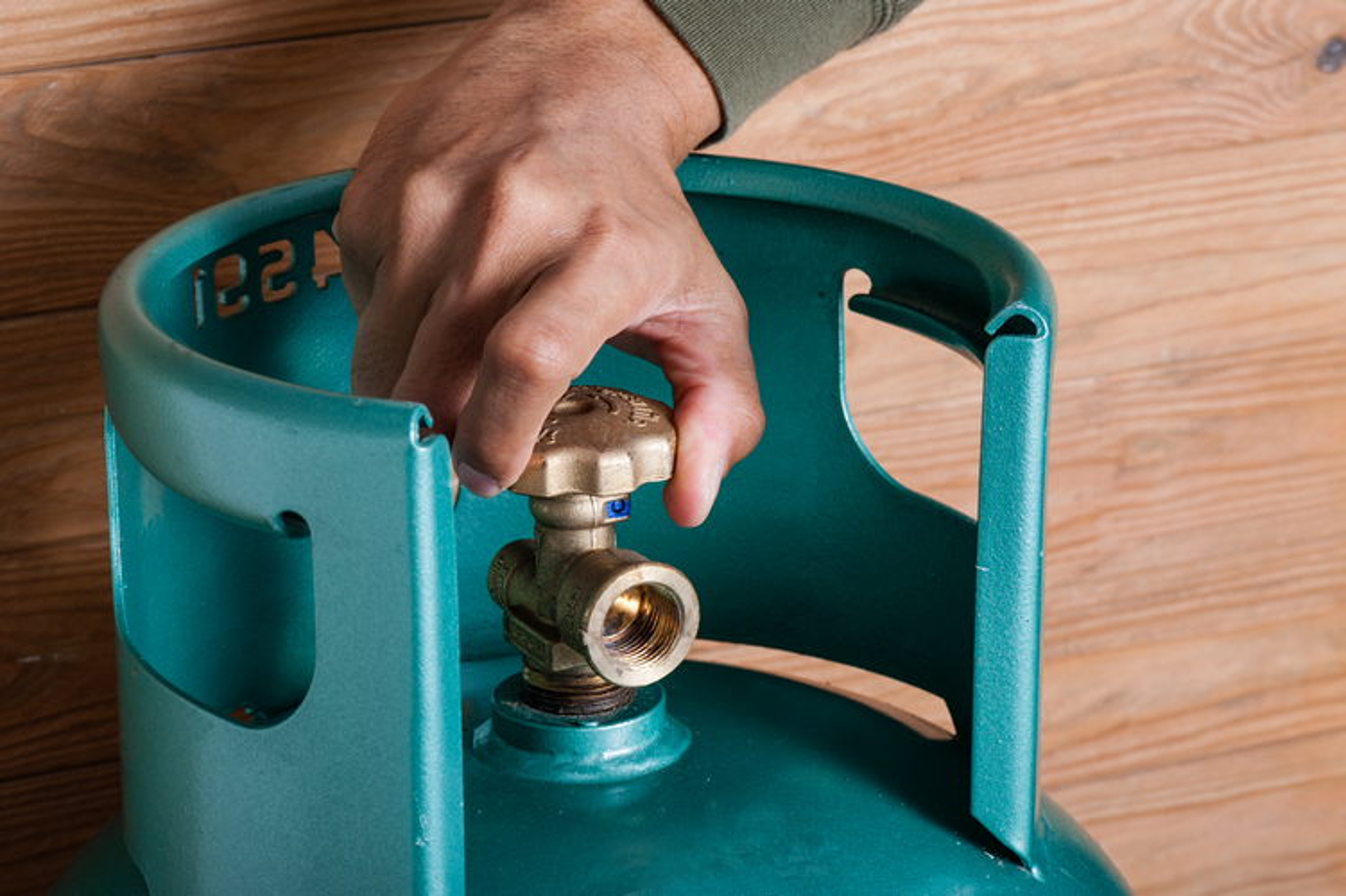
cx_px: 673
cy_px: 448
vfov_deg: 13.0
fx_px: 3924
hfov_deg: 19.5
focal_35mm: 105
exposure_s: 1/200
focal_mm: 105
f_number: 14
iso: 200
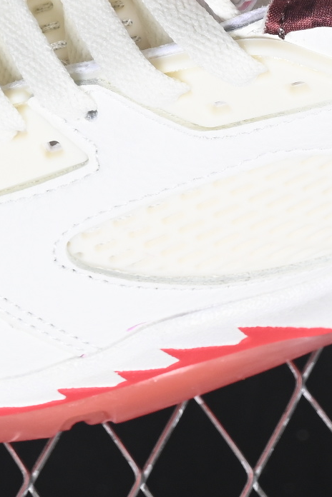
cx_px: 102
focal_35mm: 300
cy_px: -116
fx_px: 4150
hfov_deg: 4.6
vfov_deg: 6.8
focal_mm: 50
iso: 160
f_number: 7.1
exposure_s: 1/80
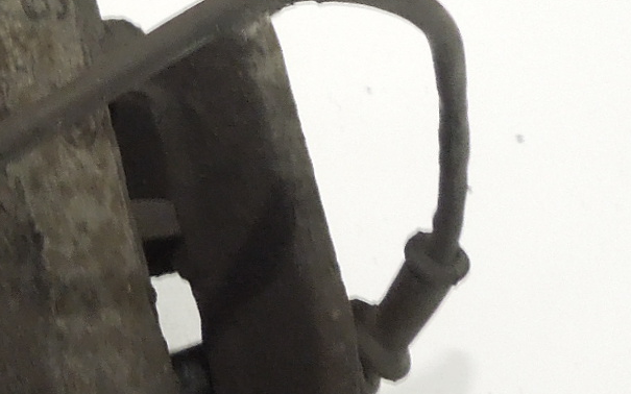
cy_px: 5
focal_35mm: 159
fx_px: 2734
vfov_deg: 8.2
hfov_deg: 12.1
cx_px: -518
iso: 400
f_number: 3.7
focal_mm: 6.3
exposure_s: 1/40
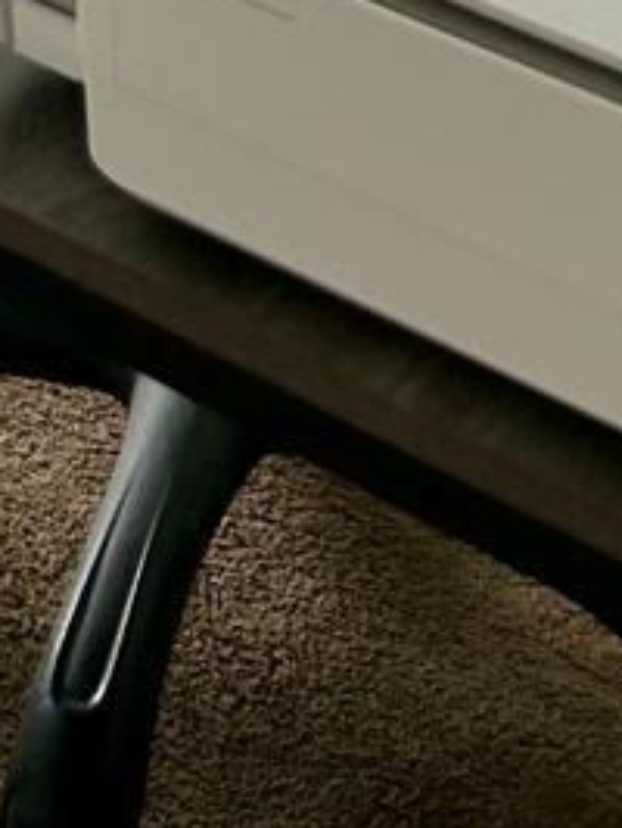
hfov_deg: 9.1
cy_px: -1482
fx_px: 3588
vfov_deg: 10.3
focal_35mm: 150
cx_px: -774
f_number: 1.5
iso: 50
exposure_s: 1/120
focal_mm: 5.7
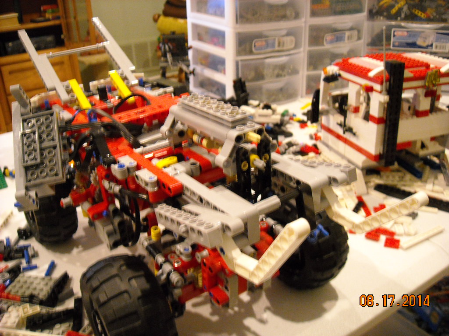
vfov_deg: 40.7
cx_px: 224
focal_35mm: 35
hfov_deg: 52.6
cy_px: 168
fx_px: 454
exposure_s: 1/8
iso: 436
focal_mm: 5.7
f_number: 2.8
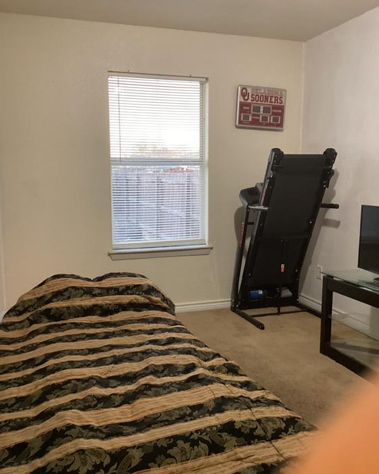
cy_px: 234
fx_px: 463
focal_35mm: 33
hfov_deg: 44.5
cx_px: 189
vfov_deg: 54.2
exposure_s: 1/30
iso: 400
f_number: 2.4
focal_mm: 3.3
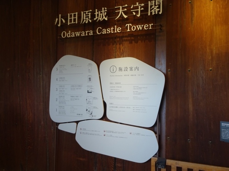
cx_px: 114
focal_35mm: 35
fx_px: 232
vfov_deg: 40.7
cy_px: 86
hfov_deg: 52.6
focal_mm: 5.98
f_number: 4
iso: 160
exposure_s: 1/40
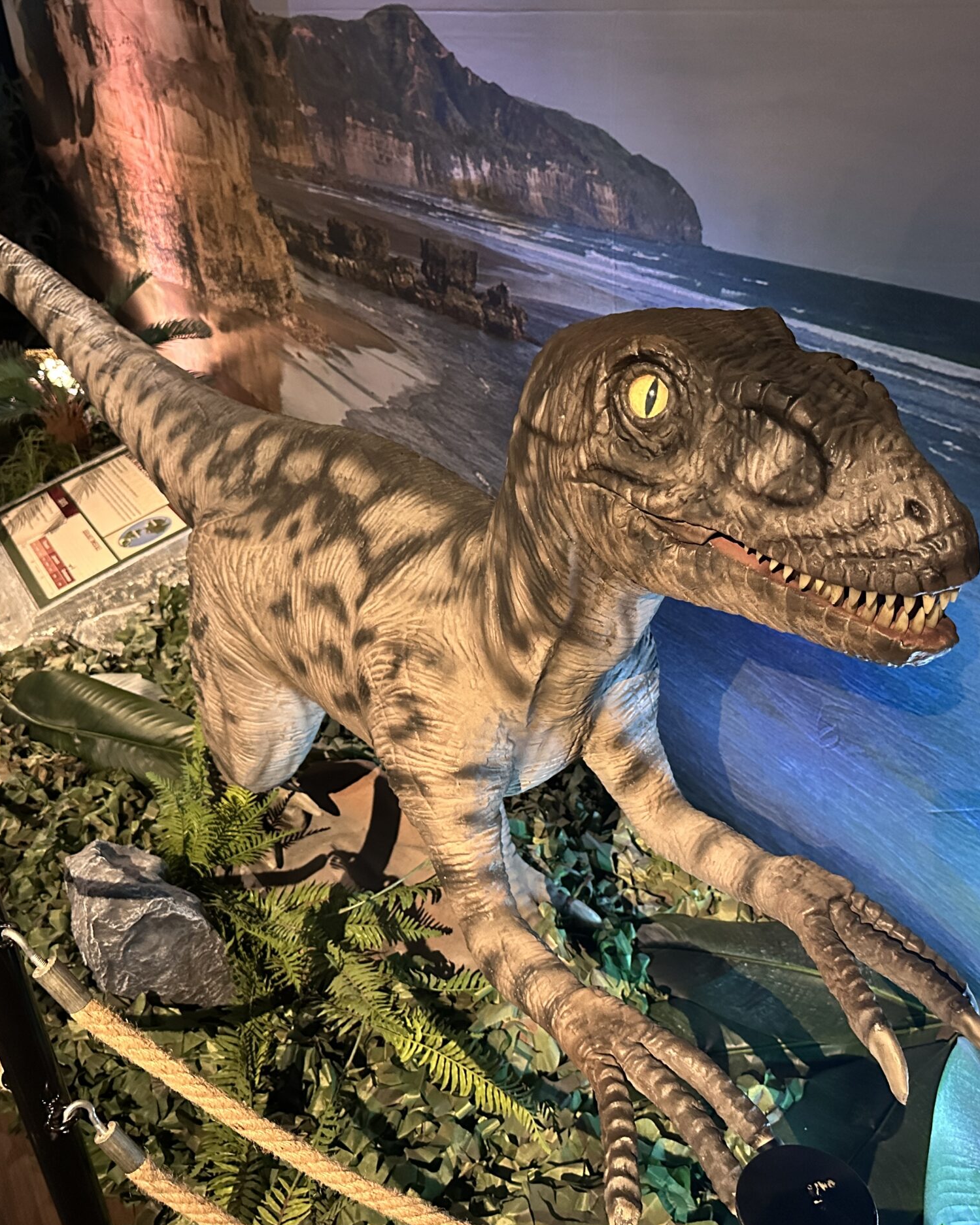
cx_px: 520
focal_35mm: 32
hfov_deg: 45.8
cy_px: 607
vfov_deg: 55.7
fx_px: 1160
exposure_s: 1/30
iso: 800
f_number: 1.78
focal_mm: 6.86
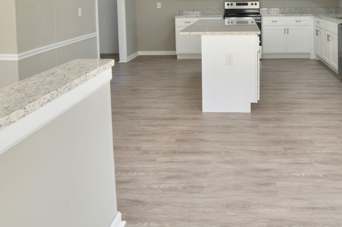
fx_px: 313
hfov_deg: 57.0
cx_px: 199
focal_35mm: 33
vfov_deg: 36.3
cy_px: 7
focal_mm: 10
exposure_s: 1/13
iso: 100
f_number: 9
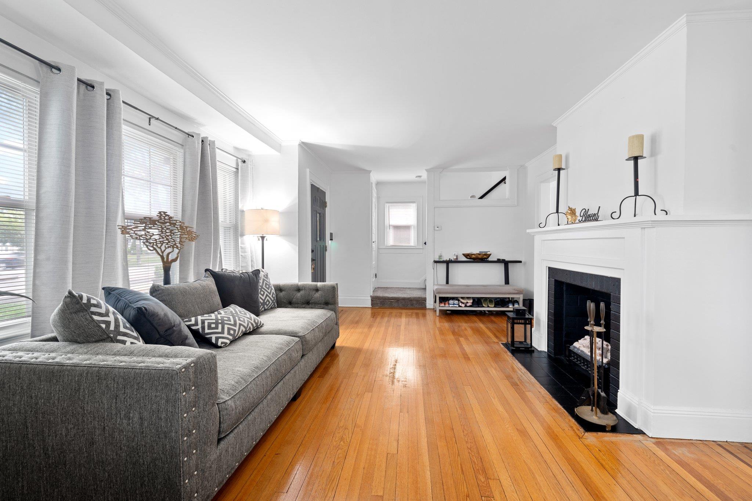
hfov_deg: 104.3
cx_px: 376
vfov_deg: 81.2
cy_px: 250
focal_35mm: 14
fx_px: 292
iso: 200
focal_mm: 14
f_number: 10
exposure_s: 1.6
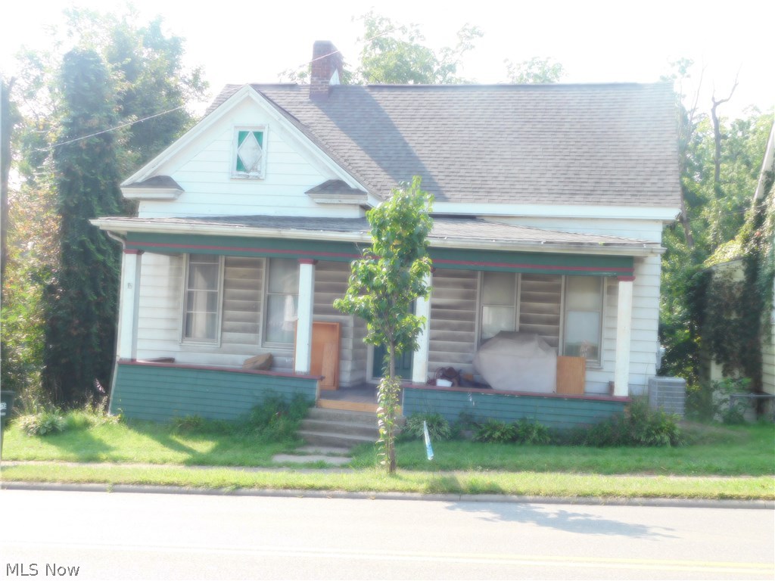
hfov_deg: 42.1
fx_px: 1007
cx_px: 388
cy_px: 290
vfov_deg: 32.2
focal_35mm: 45
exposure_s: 1/320
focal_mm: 8
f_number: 3.7
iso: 125
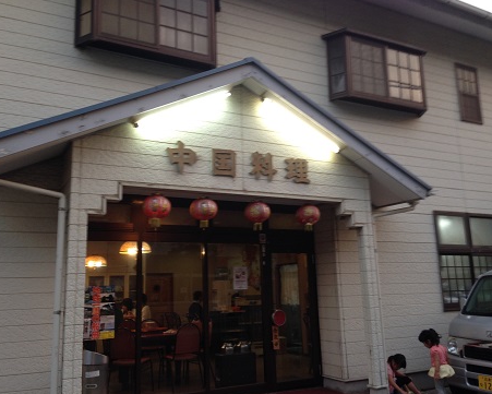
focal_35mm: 35
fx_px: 510
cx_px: 238
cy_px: 199
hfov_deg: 51.5
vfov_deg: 42.2
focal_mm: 4.12
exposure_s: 1/24
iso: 50
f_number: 2.4
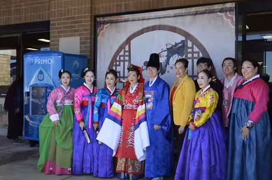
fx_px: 324
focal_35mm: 43
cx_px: 146
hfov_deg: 45.5
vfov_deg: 31.0
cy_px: 91
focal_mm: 26
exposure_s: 1/200
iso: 250
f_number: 7.1
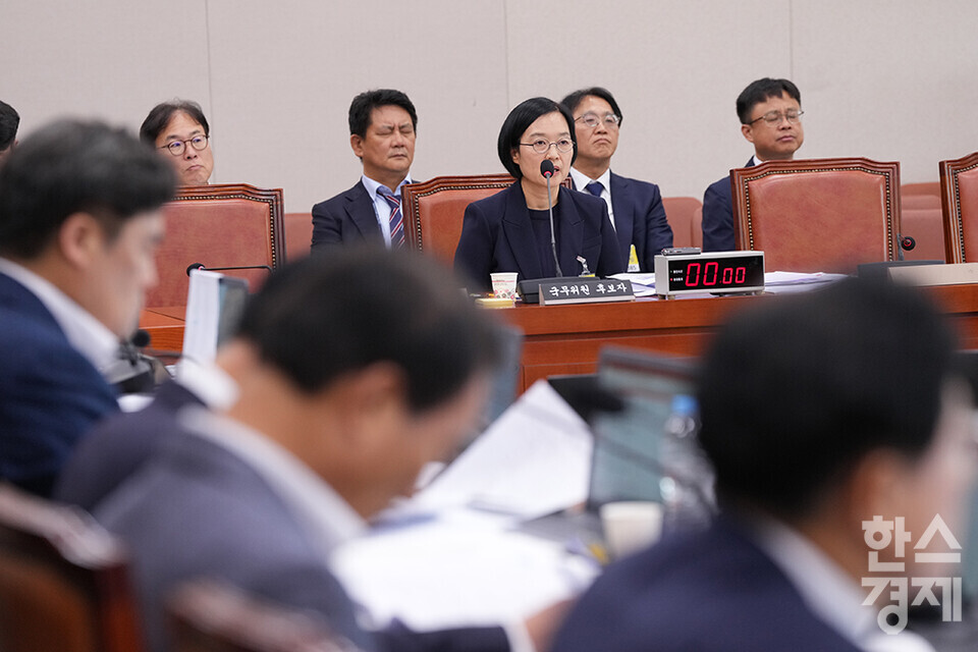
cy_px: 326
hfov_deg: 13.5
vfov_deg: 9.0
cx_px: 489
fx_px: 4129
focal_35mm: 152
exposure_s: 1/250
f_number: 4
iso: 2500
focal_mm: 152
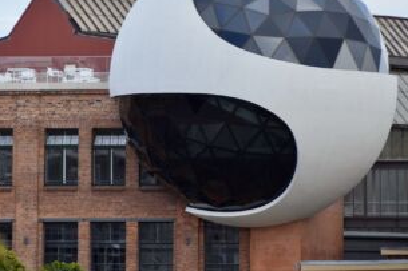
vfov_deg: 4.6
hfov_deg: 6.9
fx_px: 3384
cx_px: 166
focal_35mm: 299
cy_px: 76
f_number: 5.6
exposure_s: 1/200
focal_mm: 135
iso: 100
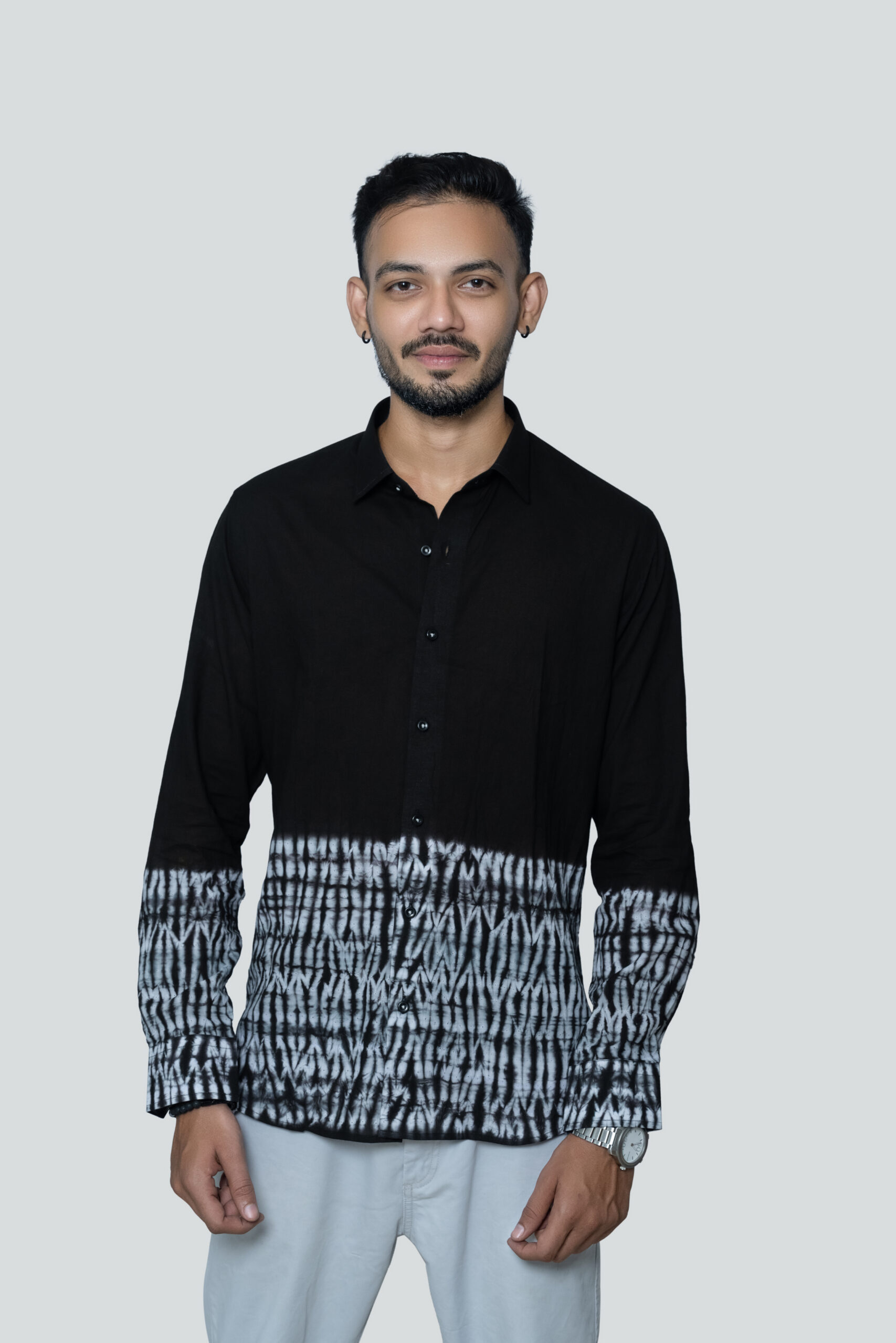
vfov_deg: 27.3
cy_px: 672
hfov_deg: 18.4
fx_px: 2762
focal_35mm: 74
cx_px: 448
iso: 800
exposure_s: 1/160
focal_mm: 74
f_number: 5.6
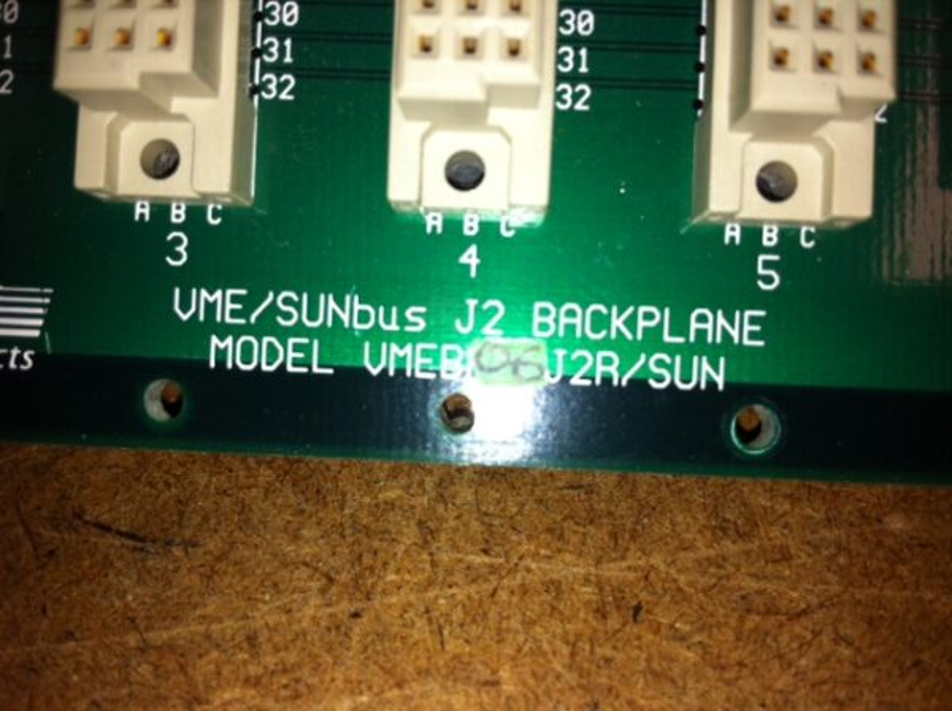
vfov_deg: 40.6
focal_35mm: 35
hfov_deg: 52.7
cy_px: 356
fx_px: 961
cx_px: 476
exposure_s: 1/295
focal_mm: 3.85
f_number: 2.8
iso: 80
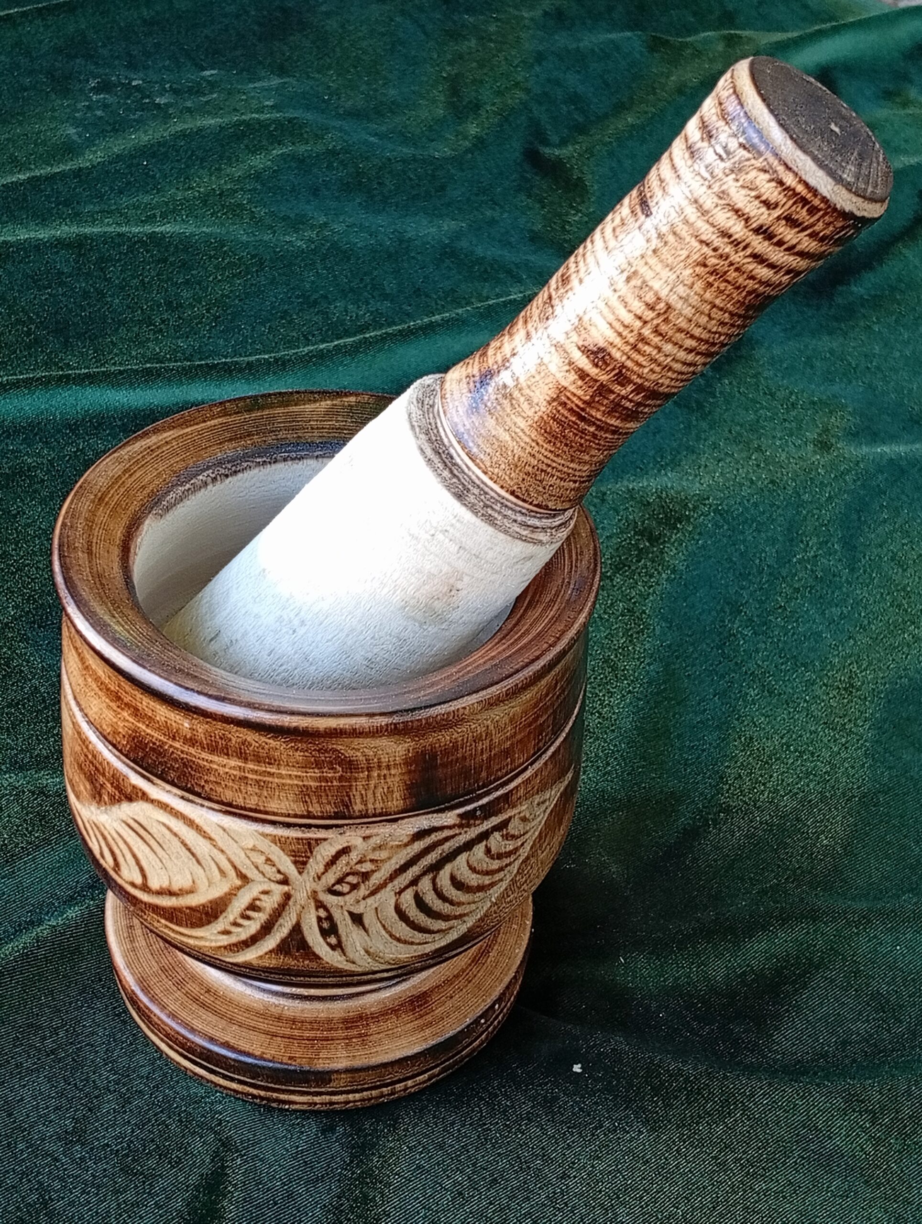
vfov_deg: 35.5
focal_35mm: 54
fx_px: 1913
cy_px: 612
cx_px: 461
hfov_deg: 27.1
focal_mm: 3.98
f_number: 1.8
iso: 212
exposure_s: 1/50
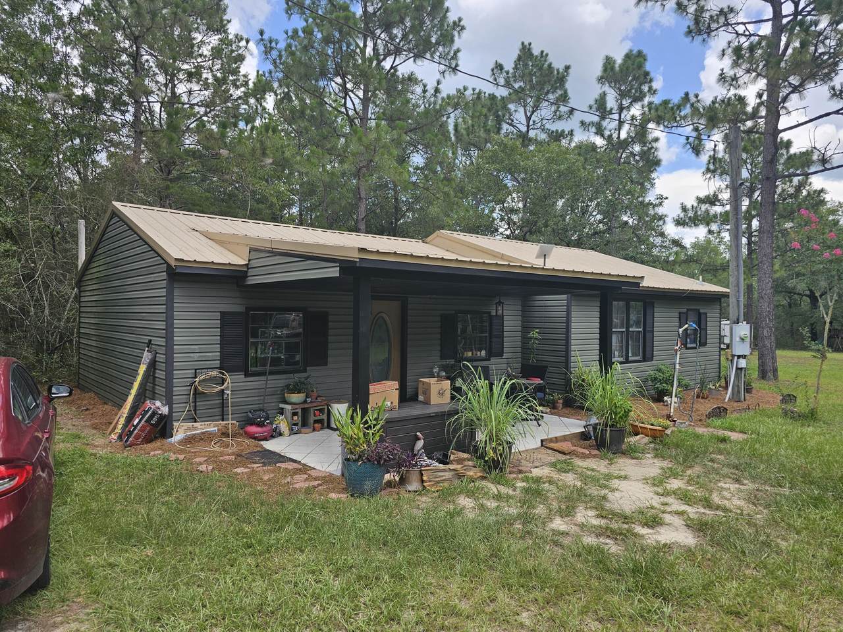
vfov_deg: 58.9
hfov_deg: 73.9
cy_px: 316
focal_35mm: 23
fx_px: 560
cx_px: 422
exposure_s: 1/289
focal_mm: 6.3
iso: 10
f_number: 1.7
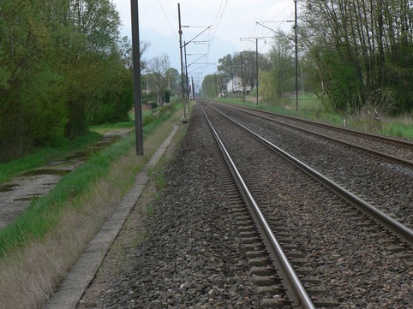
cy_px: 107
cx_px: 237
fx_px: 1157
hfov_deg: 20.2
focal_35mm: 97
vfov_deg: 15.2
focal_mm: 12.2
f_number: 4
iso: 80
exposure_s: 1/200
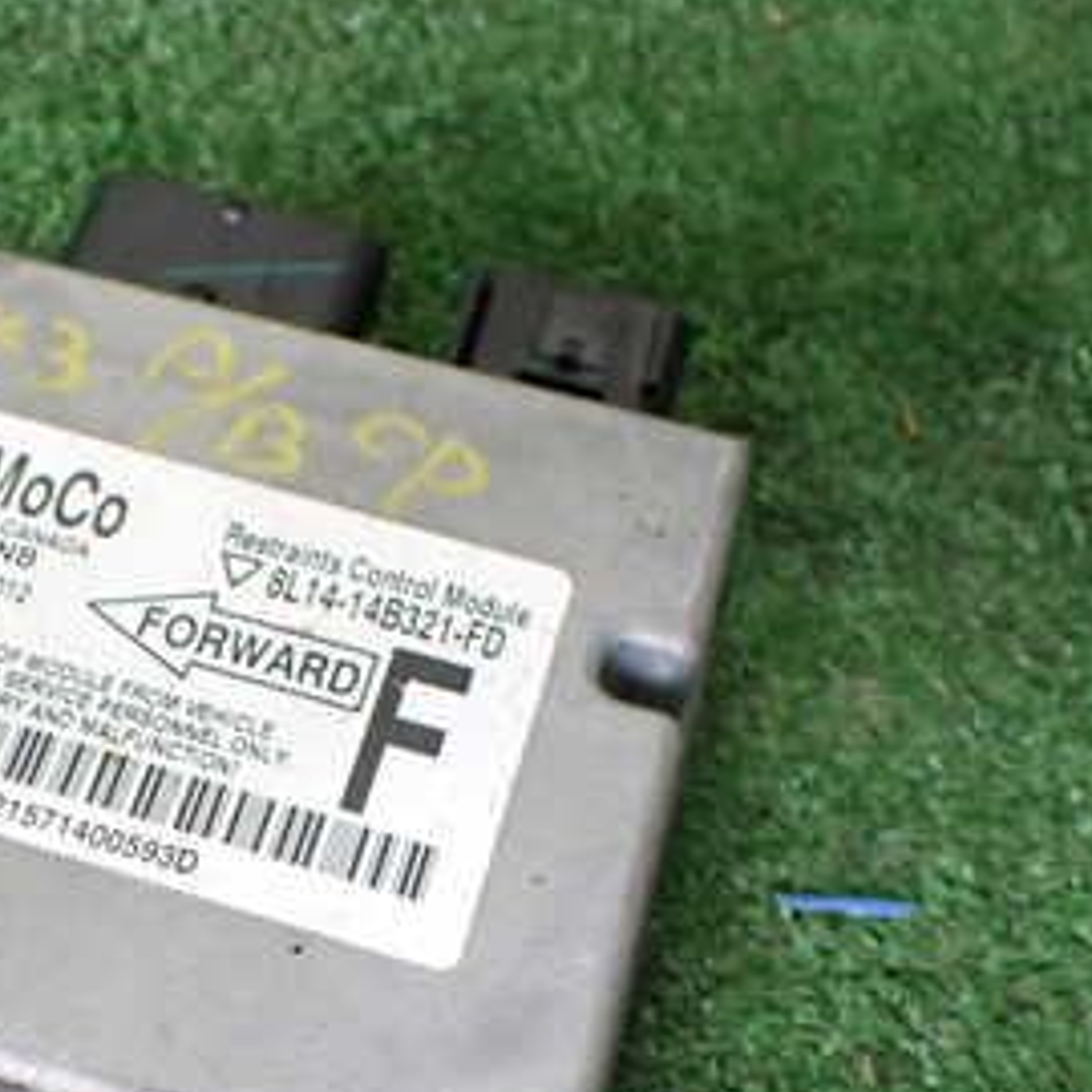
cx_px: 150
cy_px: 898
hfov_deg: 28.2
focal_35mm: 59
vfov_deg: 28.4
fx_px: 2106
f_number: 2.3
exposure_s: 1/125
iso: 400
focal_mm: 5.4
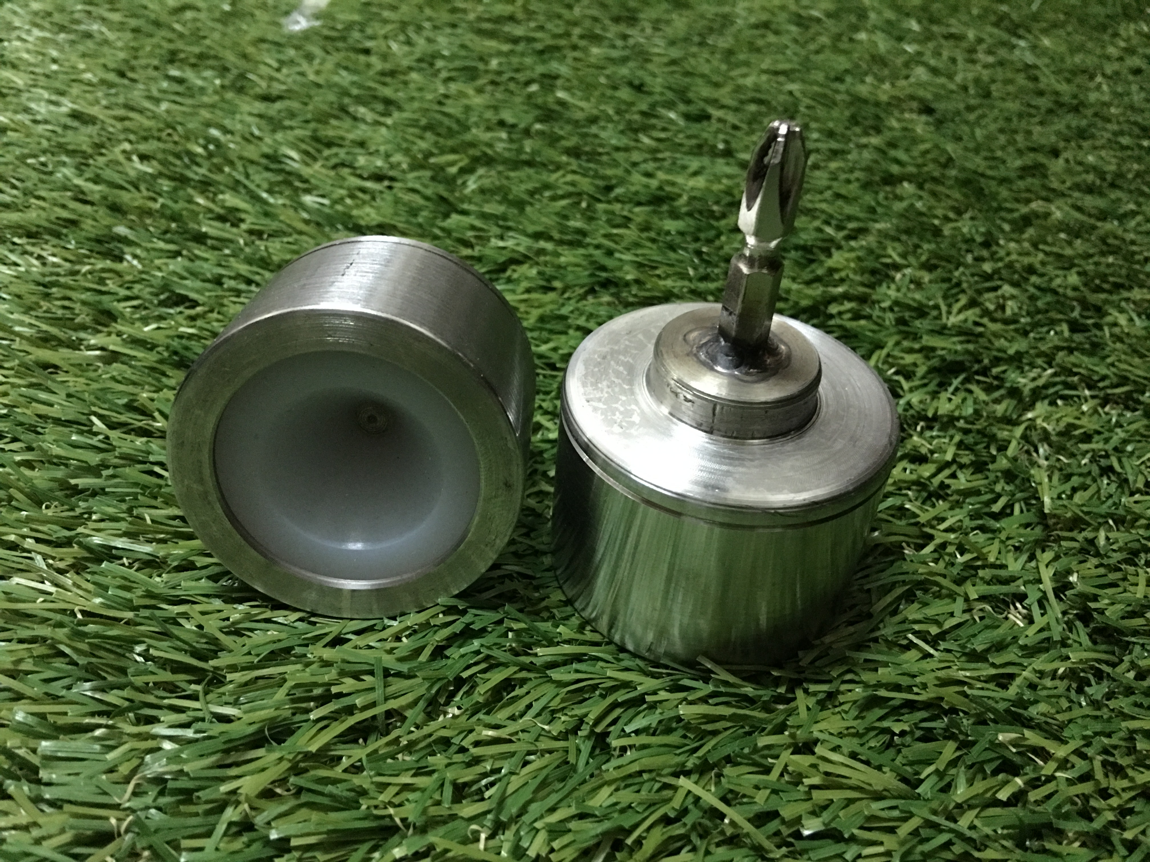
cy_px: 431
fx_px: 963
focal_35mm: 29
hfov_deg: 61.7
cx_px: 575
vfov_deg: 48.2
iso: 200
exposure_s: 1/4
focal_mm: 4.15
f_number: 2.2
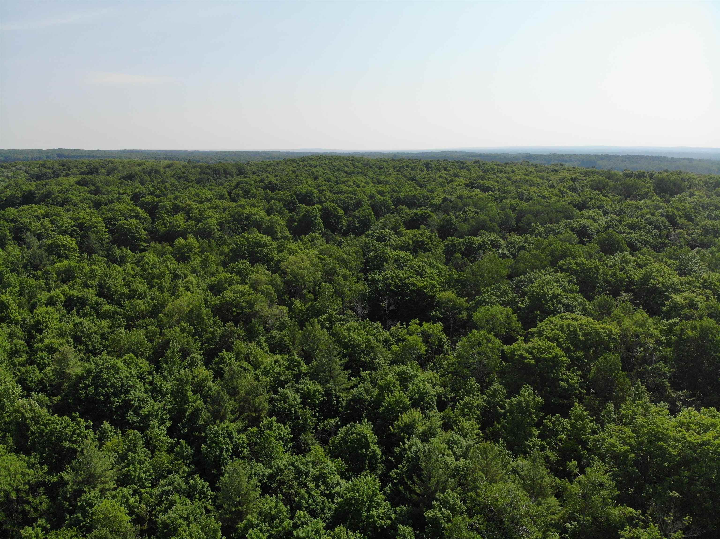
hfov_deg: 71.6
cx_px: 360
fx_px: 499
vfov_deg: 56.8
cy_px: 270
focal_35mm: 24
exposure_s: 1/1394
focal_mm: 4.5
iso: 100
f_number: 2.8
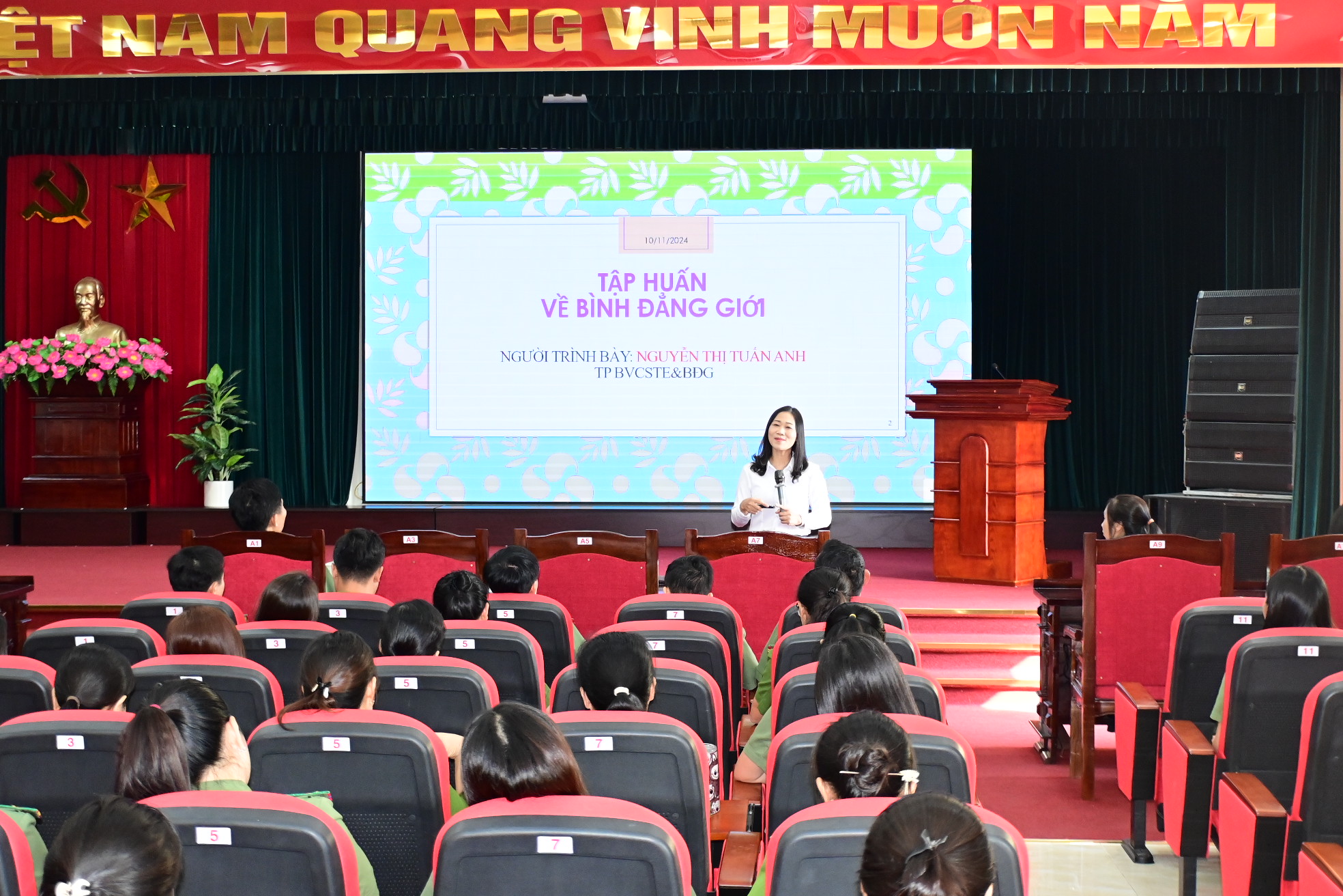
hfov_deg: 38.9
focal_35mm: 51
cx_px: 672
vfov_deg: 26.5
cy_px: 448
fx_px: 1902
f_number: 4.2
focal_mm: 34
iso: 2500
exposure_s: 1/200
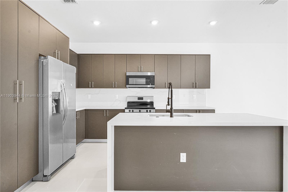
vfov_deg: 61.9
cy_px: 96
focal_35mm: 20
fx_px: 160
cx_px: 144
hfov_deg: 84.0
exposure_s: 1/30
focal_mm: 20
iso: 5000
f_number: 9
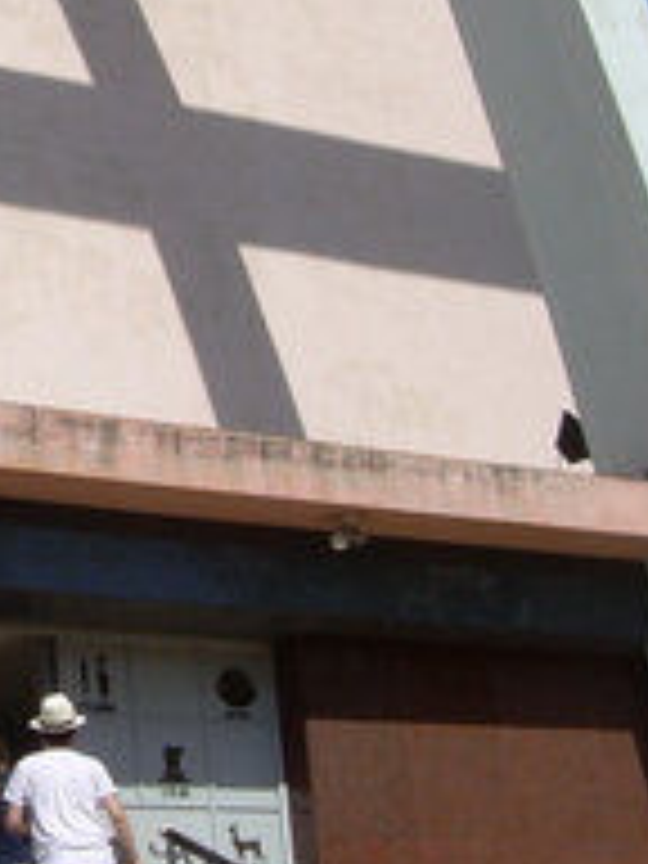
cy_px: 274
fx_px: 2371
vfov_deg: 20.6
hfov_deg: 15.0
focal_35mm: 95
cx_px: -144
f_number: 4.6
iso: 50
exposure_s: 1/707
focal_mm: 6.3
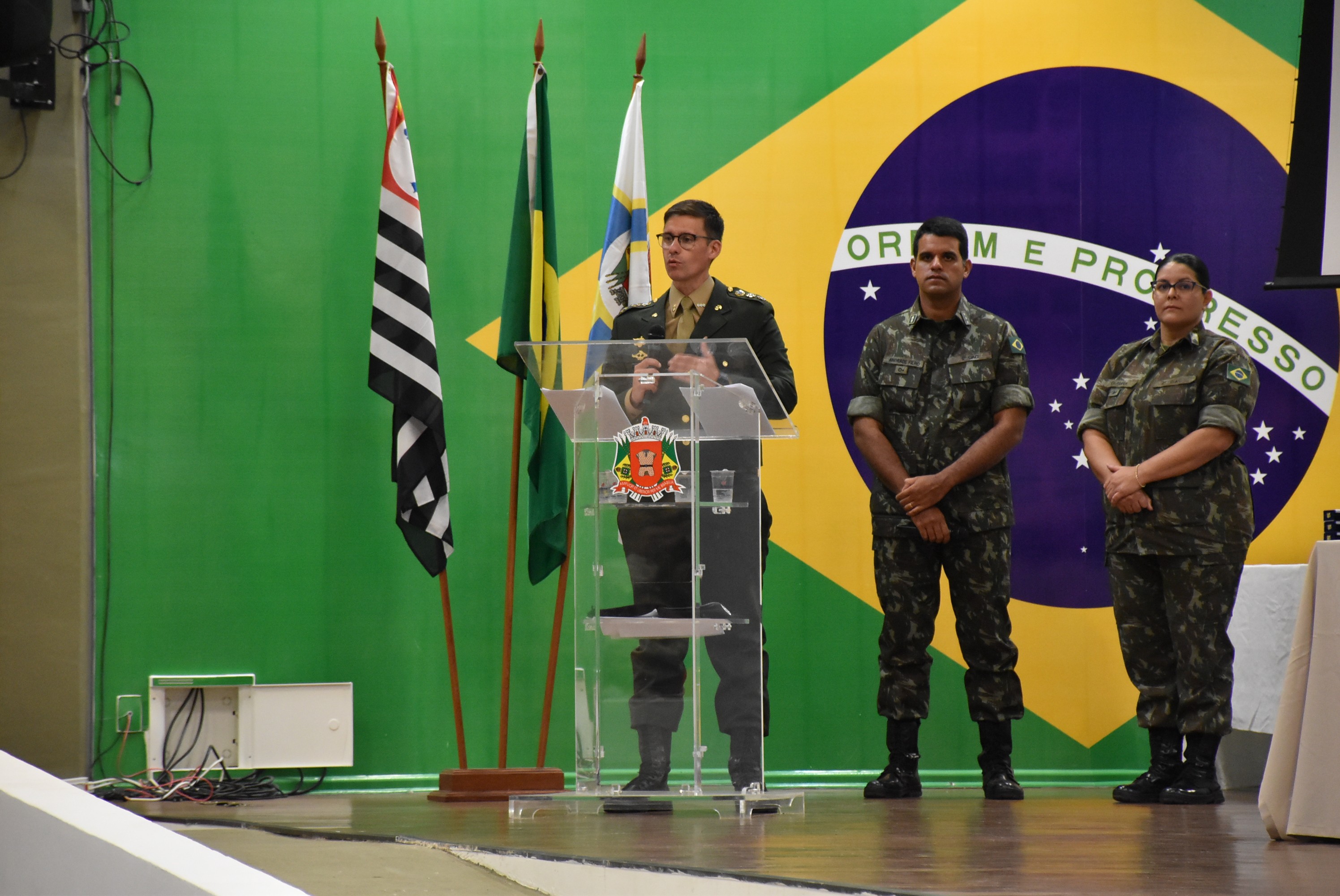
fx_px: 6481
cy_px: 448
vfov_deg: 7.9
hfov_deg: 11.8
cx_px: 670
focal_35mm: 174
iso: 3200
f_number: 5.6
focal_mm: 116
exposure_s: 1/60
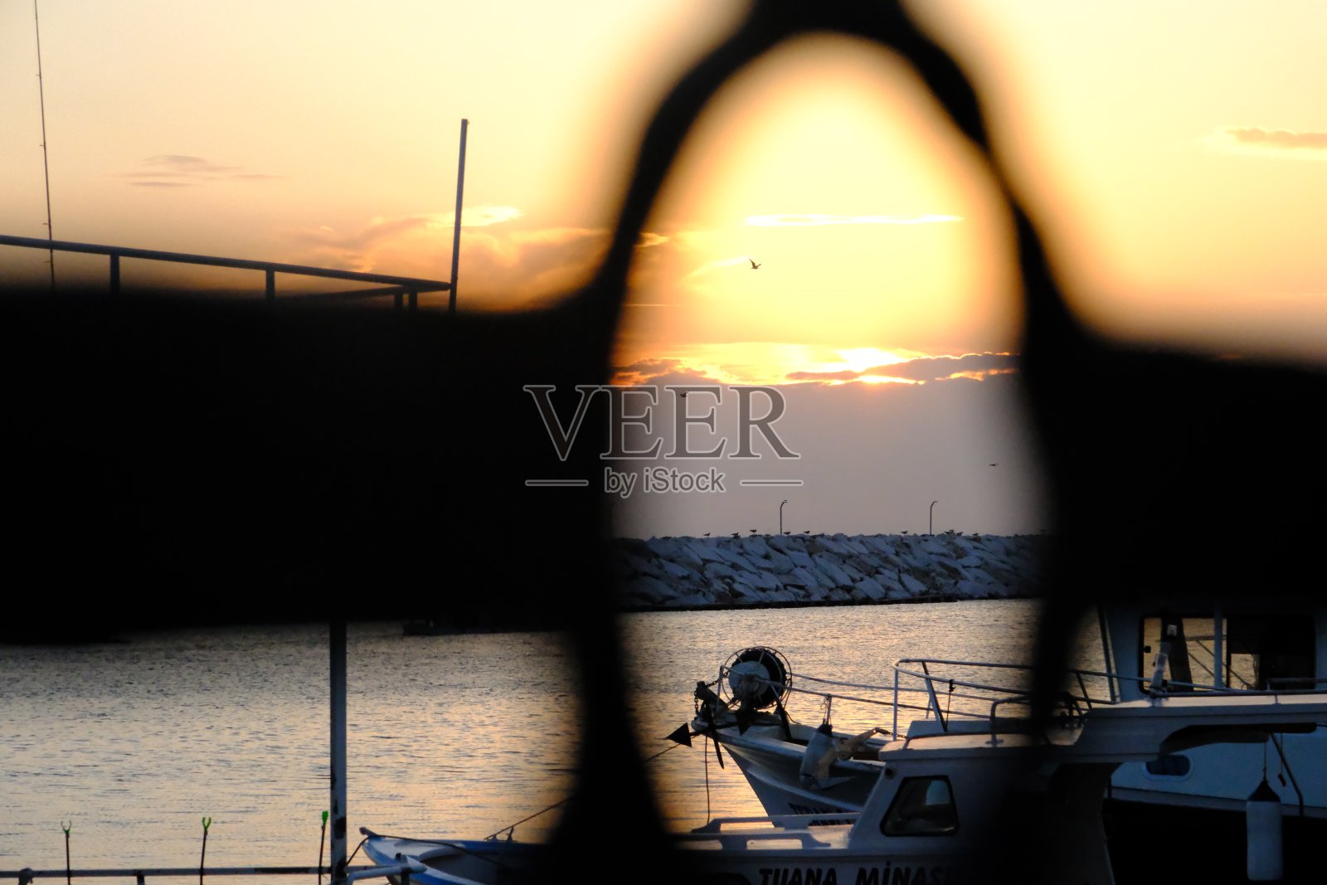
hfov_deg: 17.1
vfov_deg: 11.4
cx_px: 664
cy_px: 442
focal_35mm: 120
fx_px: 4423
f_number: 8
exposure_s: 1/3800
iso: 8000
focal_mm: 80
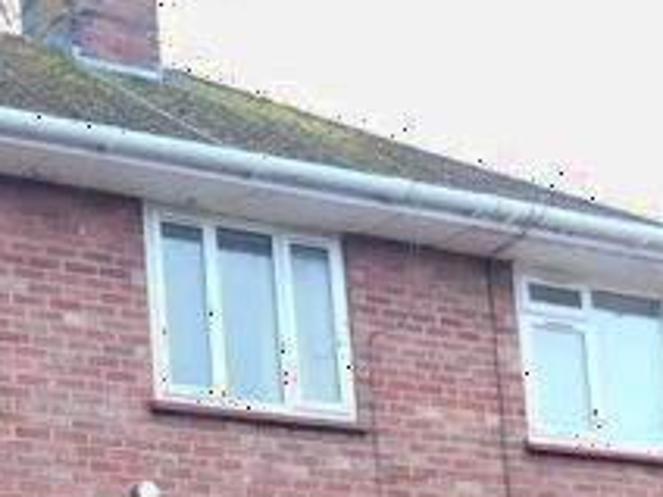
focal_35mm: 76
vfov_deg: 18.0
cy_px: 655
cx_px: -310
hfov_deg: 21.7
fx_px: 1456
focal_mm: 4
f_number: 3
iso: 180
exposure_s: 1/30
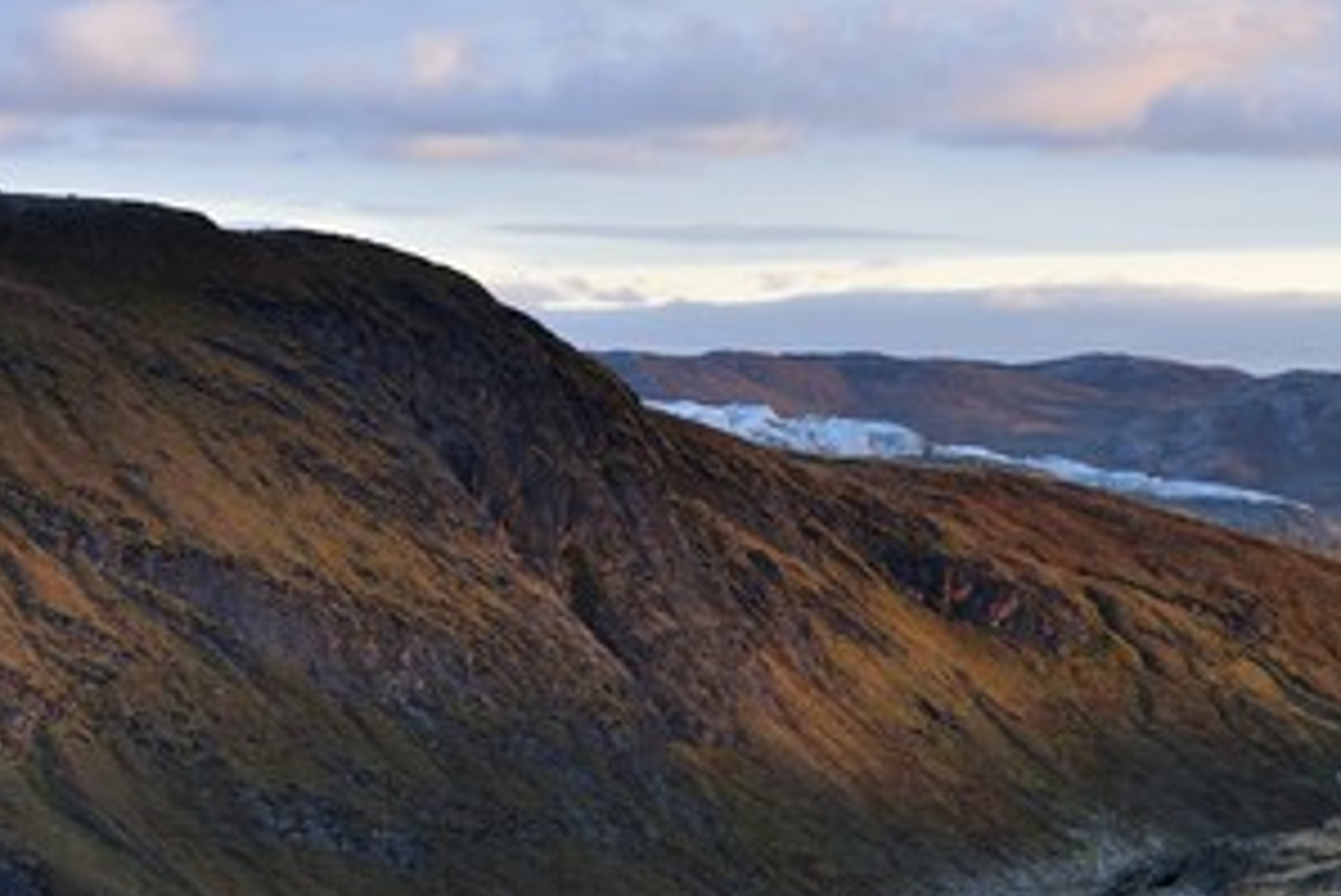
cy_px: 428
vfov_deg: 4.9
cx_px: 819
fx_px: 10509
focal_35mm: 282
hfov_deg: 7.3
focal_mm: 200
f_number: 8
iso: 800
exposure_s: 1/200
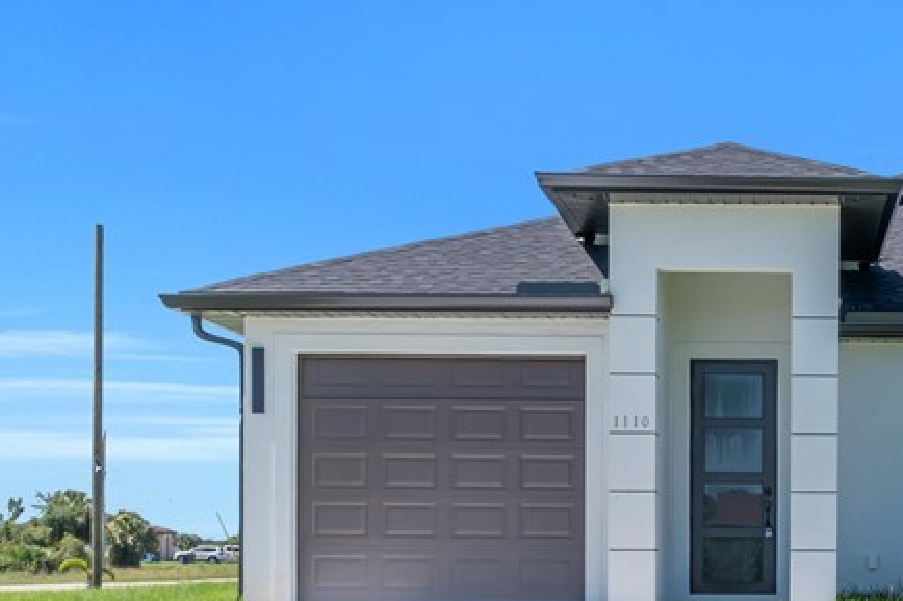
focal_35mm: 75
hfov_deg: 25.7
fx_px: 1880
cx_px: 898
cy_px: 571
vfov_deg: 17.8
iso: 100
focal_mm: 20
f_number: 8
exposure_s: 1/320
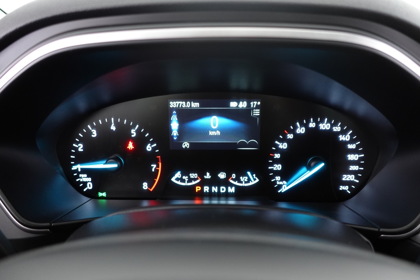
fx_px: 280
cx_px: 210
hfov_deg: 73.7
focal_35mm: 24
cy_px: 140
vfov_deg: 53.1
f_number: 1.8
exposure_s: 1/13
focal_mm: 9.4
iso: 800
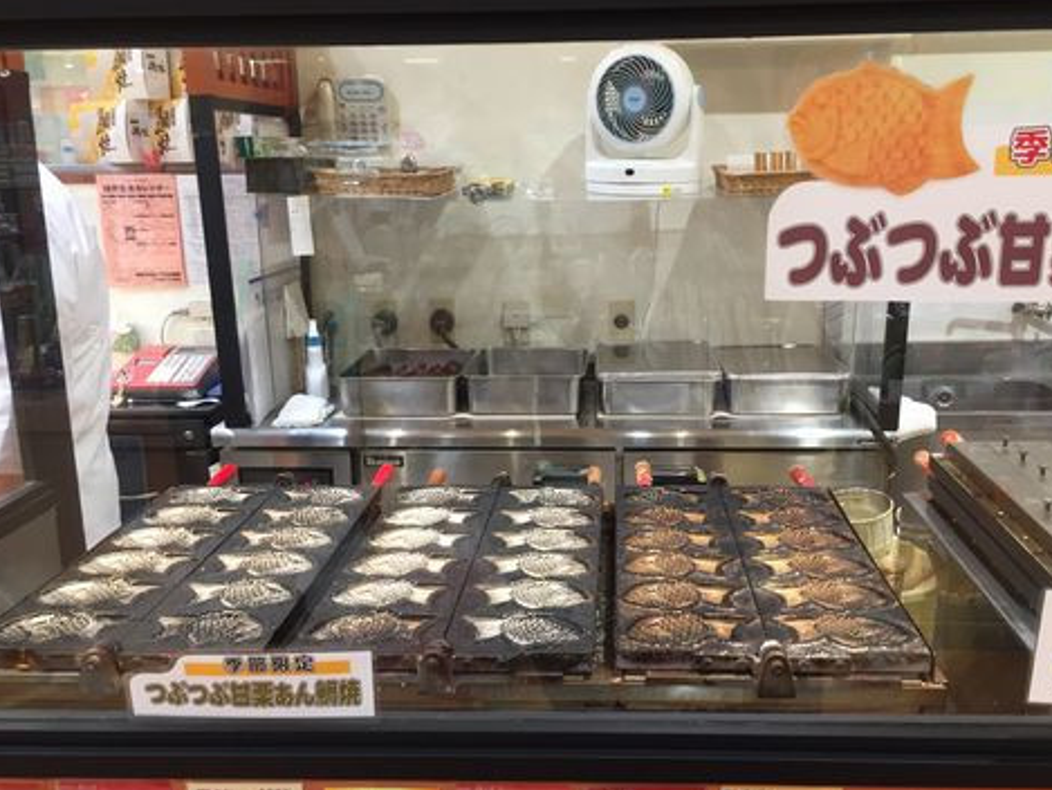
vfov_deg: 41.8
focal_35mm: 34
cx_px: 570
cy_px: 425
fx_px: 1034
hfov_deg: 53.9
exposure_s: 1/30
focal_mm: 4.15
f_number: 2.2
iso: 64
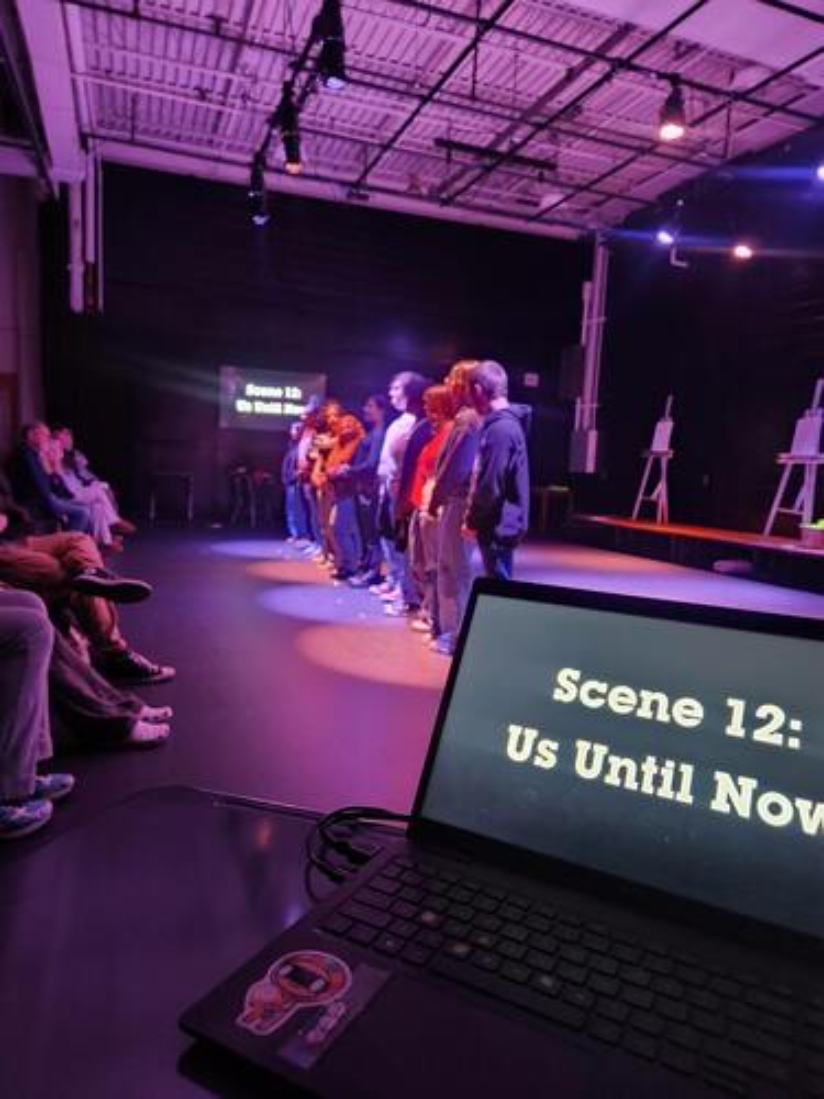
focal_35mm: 23
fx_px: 730
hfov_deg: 58.9
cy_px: 550
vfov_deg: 73.9
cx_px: 412
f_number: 1.8
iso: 640
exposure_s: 1/33.6
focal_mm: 5.4
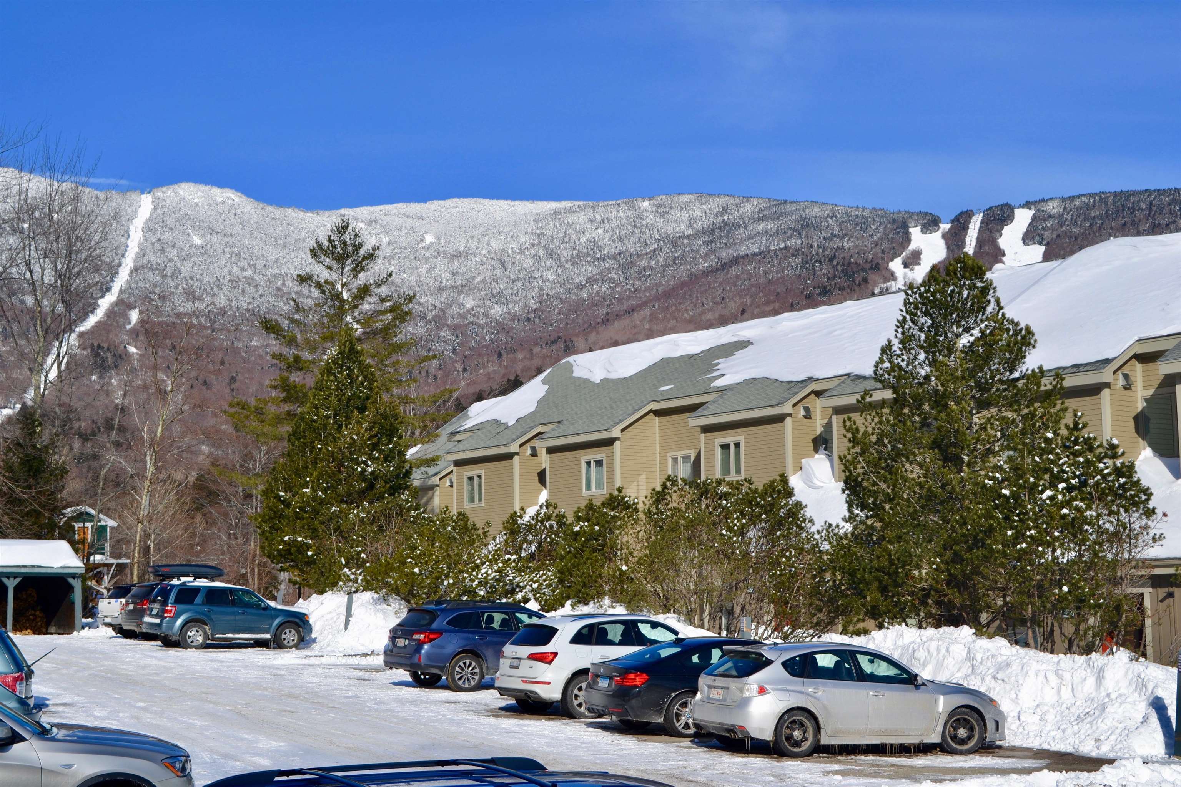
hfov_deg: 33.4
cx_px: 590
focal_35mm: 60
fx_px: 1968
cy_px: 394
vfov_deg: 22.6
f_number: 9
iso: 100
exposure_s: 1/320
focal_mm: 40
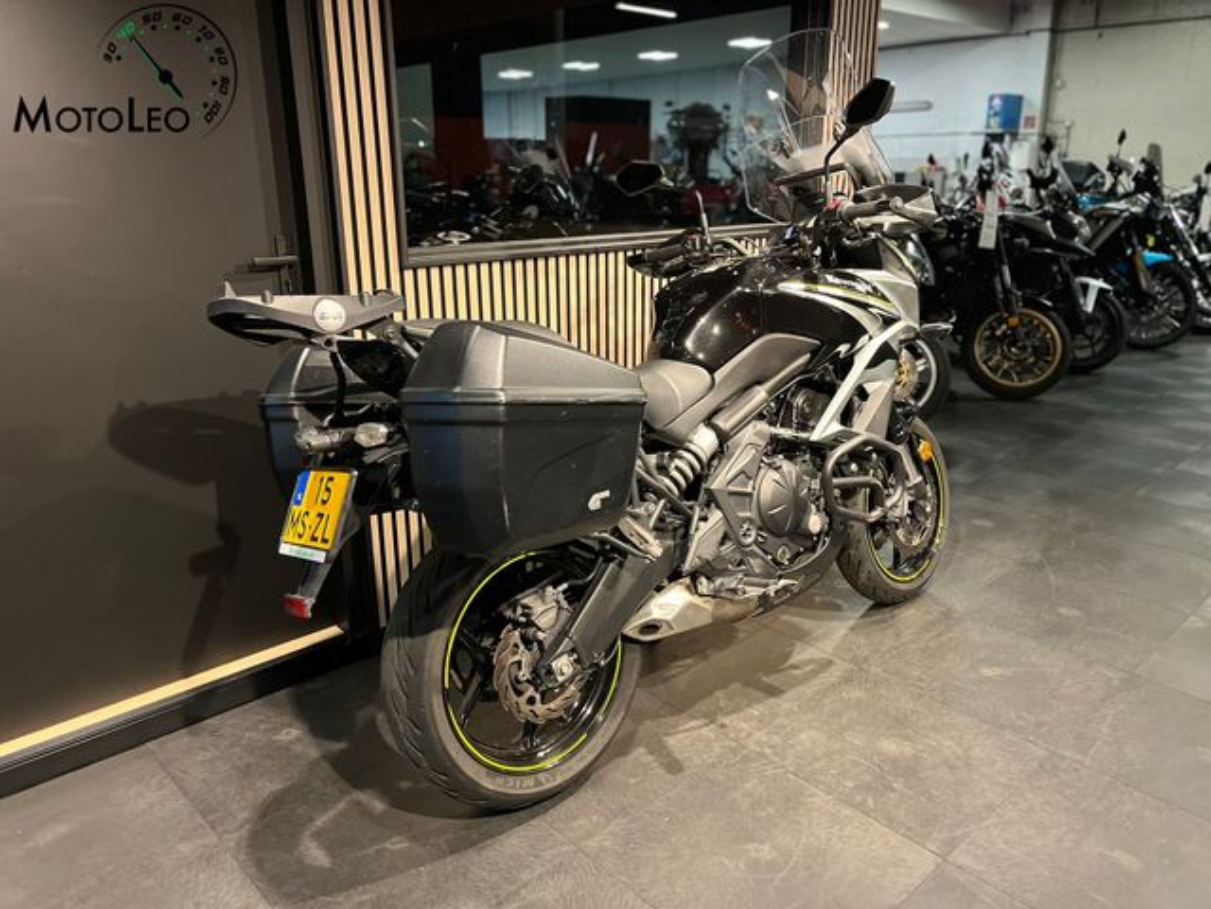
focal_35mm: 26
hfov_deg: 67.3
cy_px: 454
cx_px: 606
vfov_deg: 53.1
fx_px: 910
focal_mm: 5.1
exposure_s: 1/50
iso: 400
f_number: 1.6
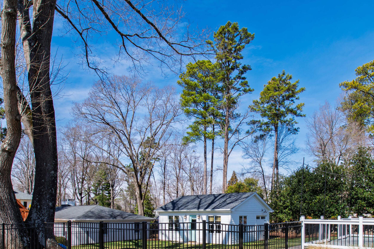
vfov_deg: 46.1
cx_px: 213
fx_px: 270
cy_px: 210
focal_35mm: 26
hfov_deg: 69.0
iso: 100
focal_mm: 10
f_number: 8
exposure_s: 1/200
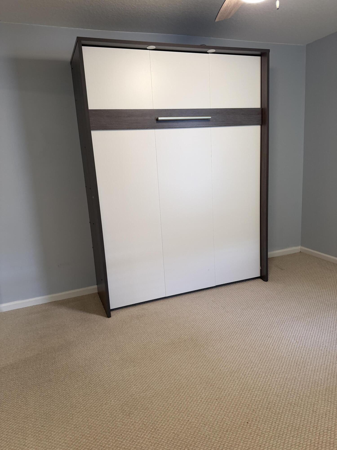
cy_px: 225
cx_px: 168
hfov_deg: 56.8
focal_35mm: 24
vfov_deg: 71.6
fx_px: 312
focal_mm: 6.76
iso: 200
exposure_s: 1/60
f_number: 1.78
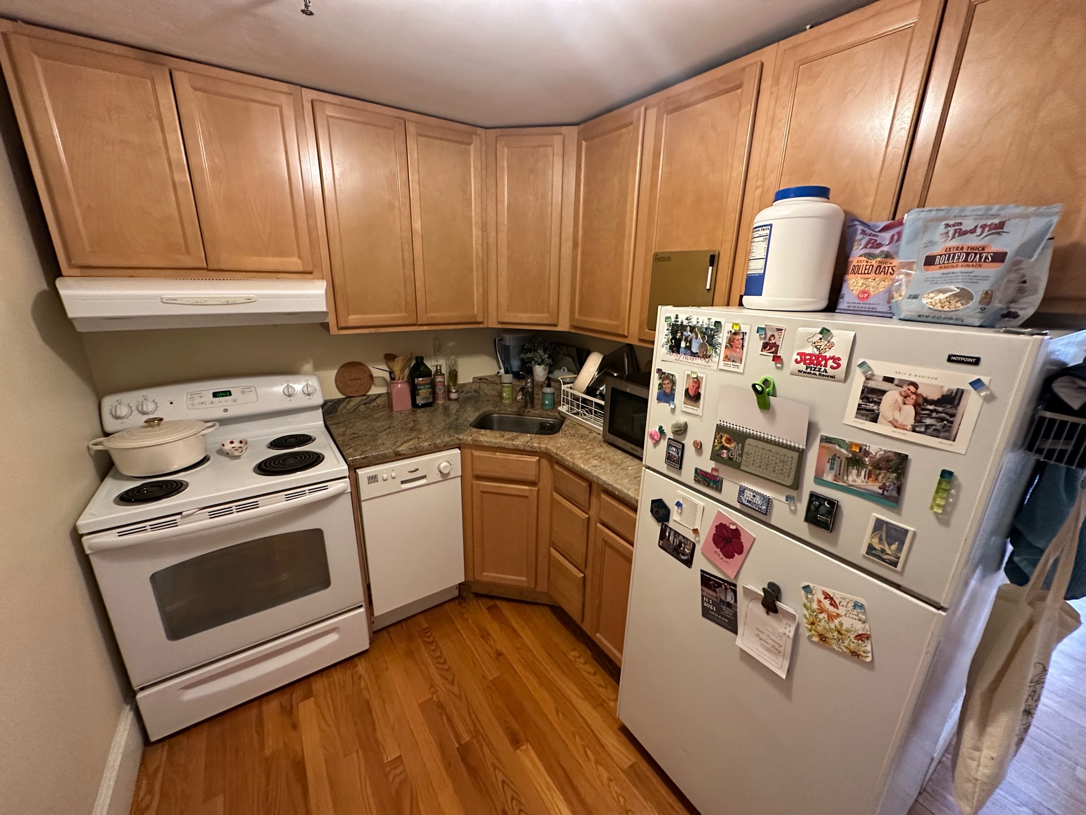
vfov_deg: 85.7
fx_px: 439
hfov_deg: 102.1
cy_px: 408
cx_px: 543
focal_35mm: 14
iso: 500
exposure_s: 1/60
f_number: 2.2
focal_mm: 2.22
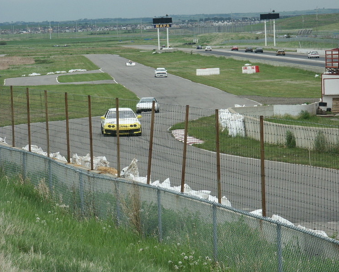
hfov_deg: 9.2
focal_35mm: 209
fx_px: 2097
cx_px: 178
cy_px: 136
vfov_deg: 7.4
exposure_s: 1/250
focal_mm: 50.69
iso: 100
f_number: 8
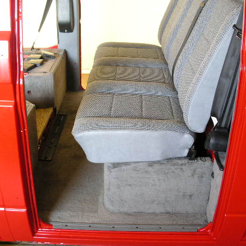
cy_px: 123
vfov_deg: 37.6
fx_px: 362
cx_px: 120
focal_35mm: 45
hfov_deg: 37.5
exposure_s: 1/15
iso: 200
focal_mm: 7.8
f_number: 2.8
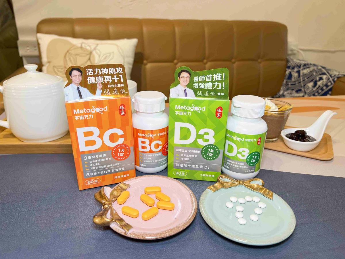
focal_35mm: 26
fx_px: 259
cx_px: 172
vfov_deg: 53.1
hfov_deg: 67.3
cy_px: 130
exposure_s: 1/120
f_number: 1.5
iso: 64
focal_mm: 5.7
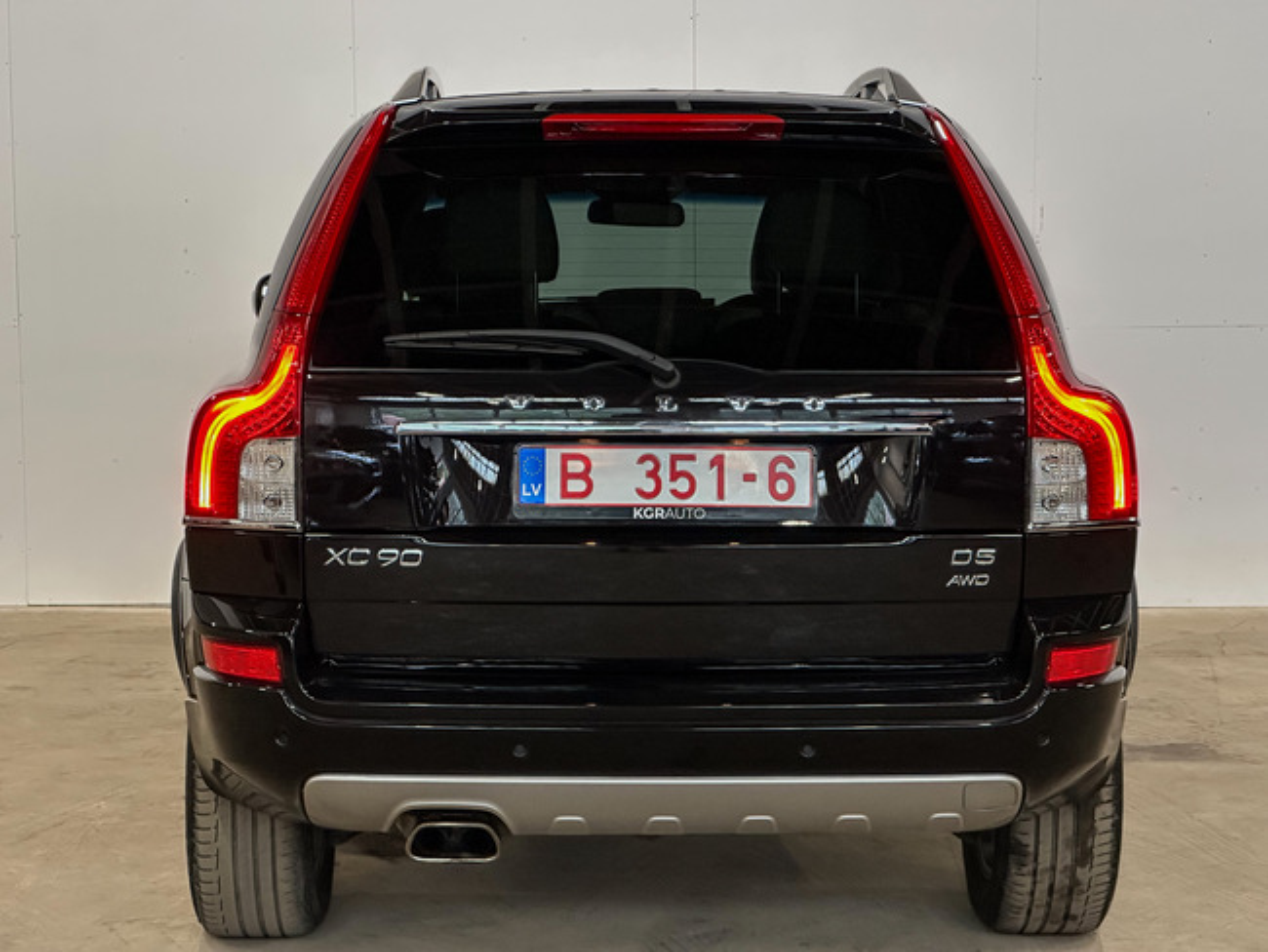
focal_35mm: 77
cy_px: 476
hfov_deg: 25.3
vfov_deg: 19.2
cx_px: 634
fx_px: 2822
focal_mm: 9
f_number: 2.8
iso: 200
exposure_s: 1/50
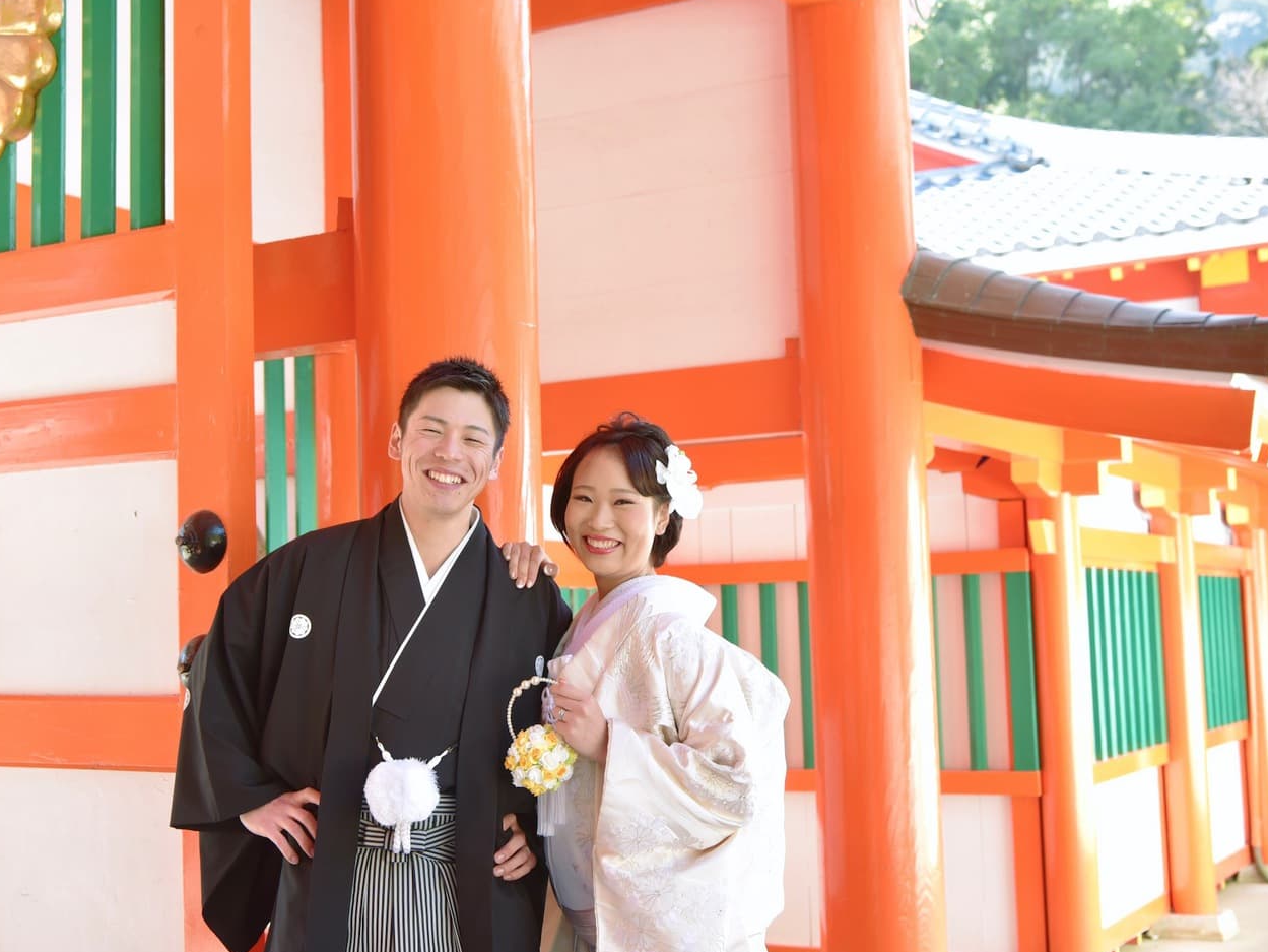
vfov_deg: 28.6
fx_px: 1868
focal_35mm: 51
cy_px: 480
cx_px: 590
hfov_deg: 37.5
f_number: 5.6
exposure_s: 1/200
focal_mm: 46
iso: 1000
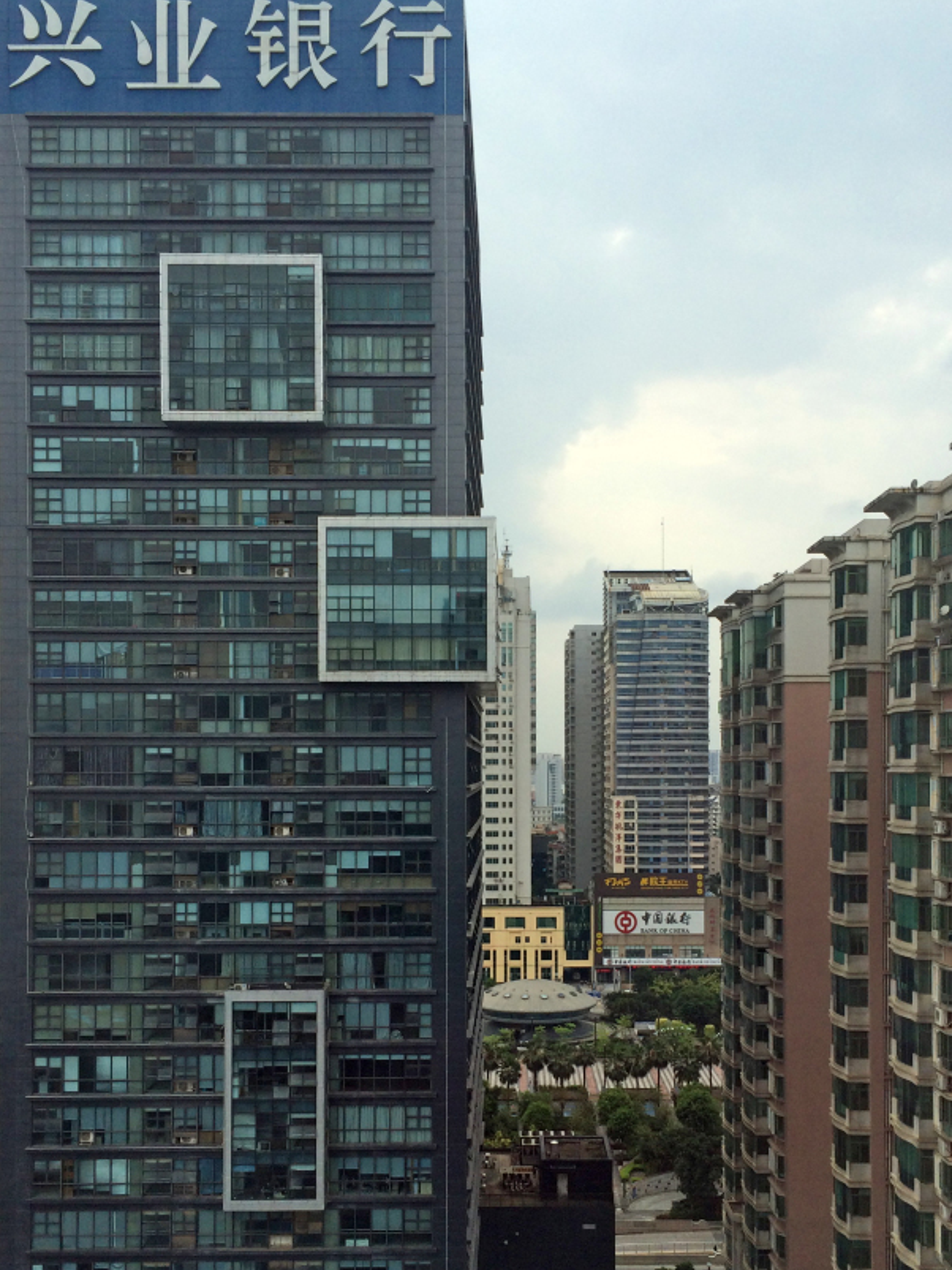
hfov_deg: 38.6
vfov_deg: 49.9
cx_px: 517
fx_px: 1357
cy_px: 758
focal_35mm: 37
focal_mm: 4.15
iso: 32
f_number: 2.2
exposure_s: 1/912
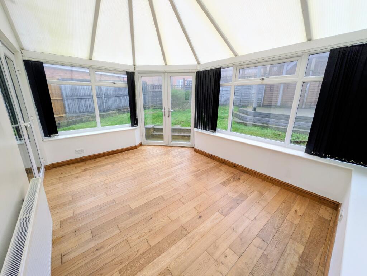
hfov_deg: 102.0
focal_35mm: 14
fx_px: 148
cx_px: 184
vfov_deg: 85.7
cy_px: 138
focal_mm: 1.83
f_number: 2.2
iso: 78
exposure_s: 1/100
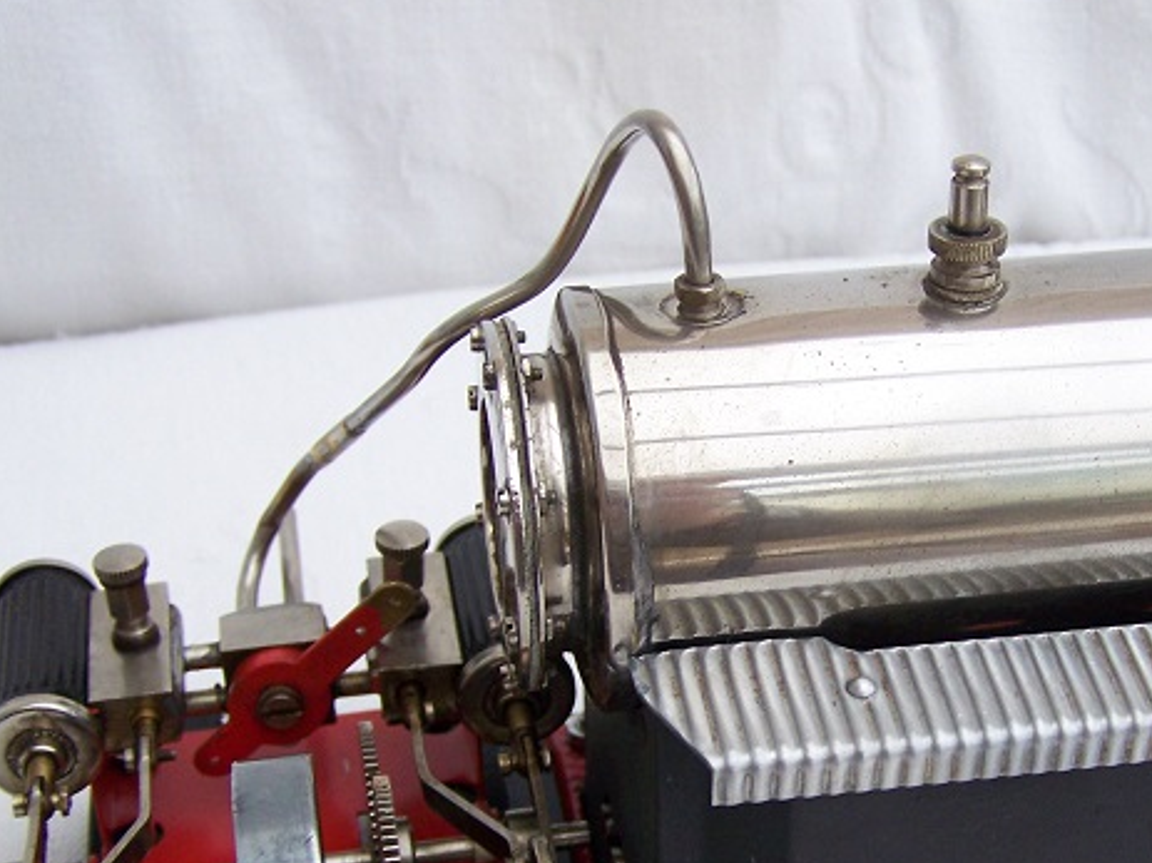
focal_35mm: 63
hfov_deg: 30.5
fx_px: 2096
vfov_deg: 23.0
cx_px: 784
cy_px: 659
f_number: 2.8
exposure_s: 1/30
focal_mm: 6.3
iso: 100
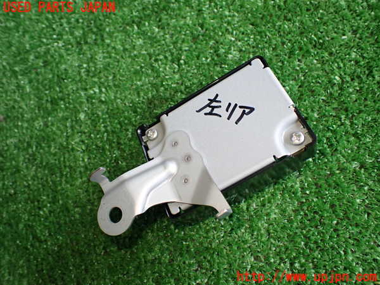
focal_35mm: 30
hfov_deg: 60.0
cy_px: 142
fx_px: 329
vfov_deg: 46.8
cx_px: 190
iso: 250
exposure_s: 1/125
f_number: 2.3
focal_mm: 5.4
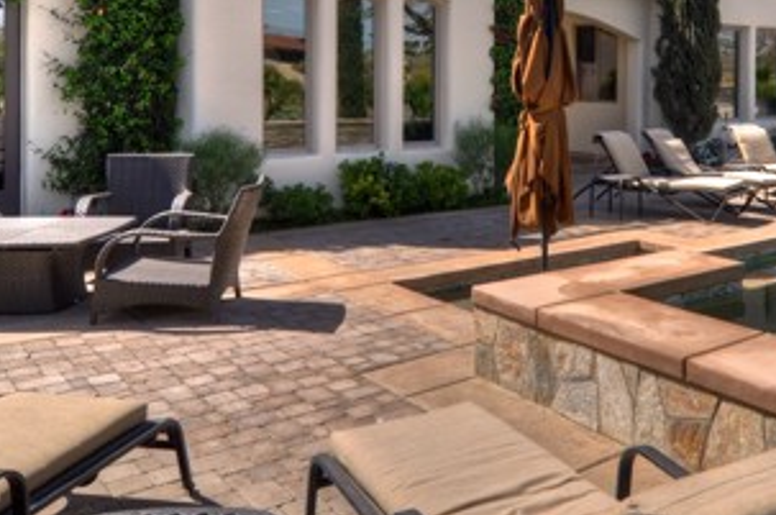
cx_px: 558
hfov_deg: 49.2
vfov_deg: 33.7
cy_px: 88
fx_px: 818
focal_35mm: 38
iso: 200
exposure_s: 1/640
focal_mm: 12
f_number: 6.3
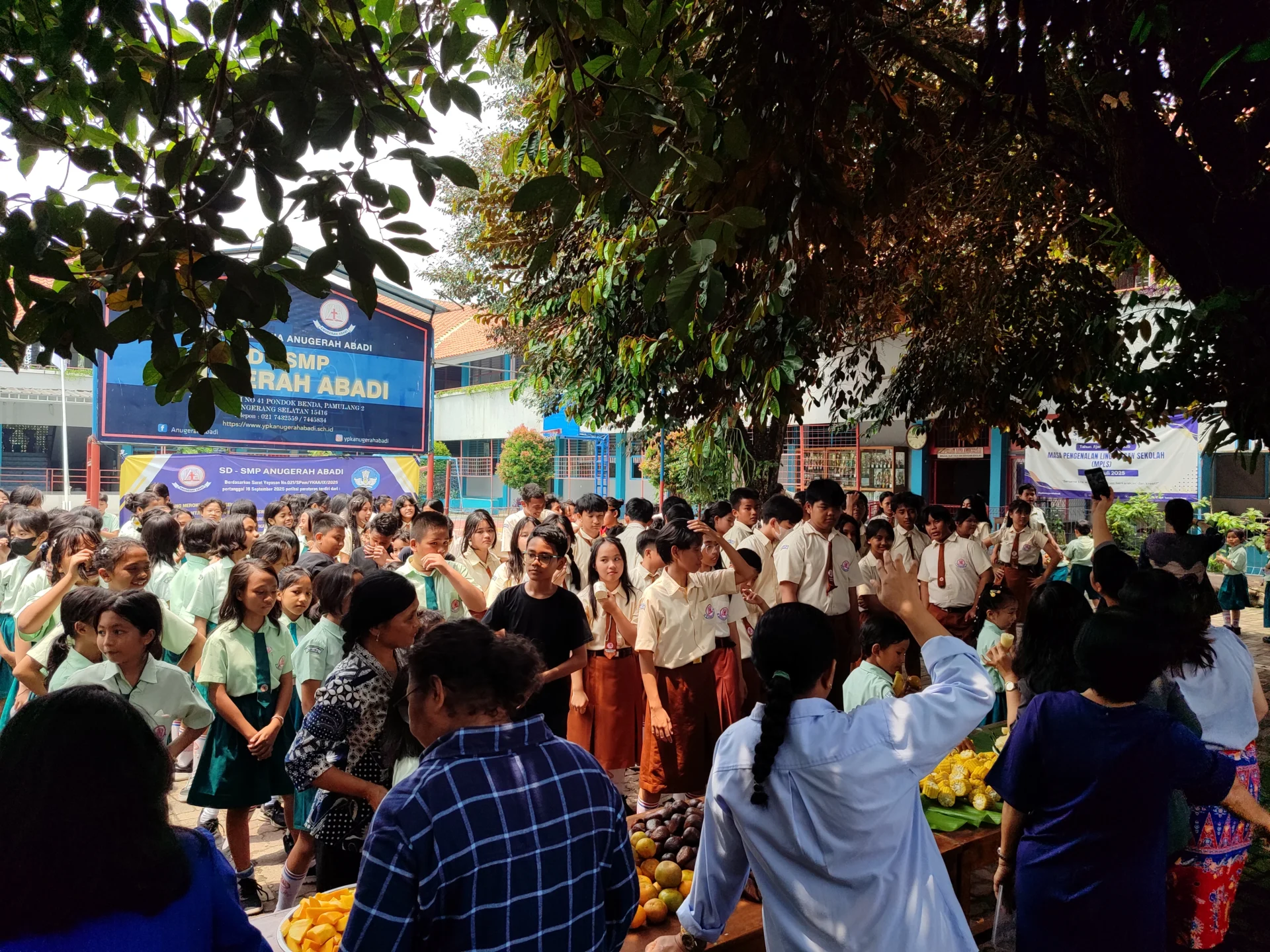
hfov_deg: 69.4
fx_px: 917
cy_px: 476
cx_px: 635
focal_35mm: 25
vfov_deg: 54.9
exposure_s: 1/294
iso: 50
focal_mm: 5.95
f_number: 1.89
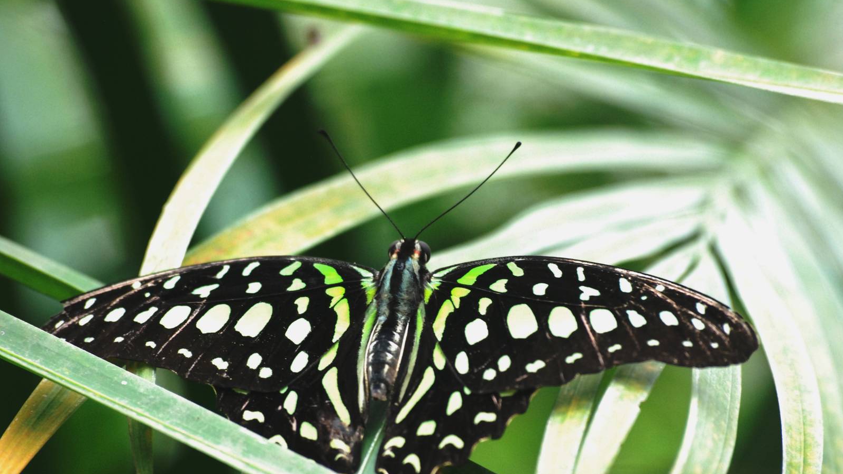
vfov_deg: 3.2
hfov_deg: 5.7
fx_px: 8473
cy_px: 278
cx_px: 423
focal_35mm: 379
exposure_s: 1/160
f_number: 9
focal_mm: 240
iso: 1600
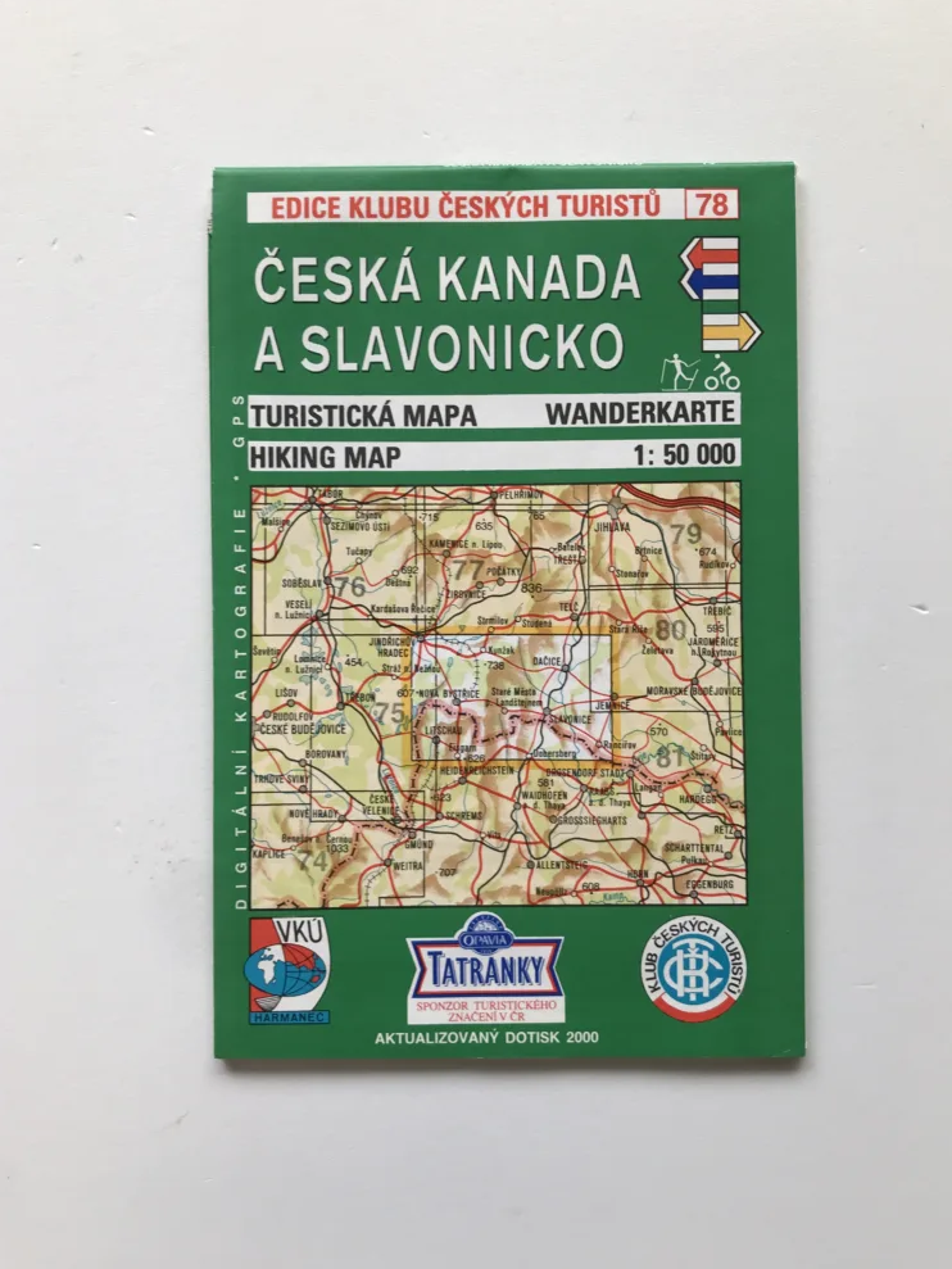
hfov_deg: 48.2
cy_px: 622
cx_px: 467
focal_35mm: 29
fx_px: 1063
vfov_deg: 61.6
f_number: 1.8
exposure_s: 1/119
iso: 20
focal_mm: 3.99
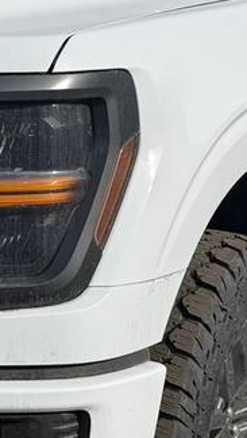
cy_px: 190
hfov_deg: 11.2
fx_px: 1198
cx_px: -146
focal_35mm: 103
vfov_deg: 20.7
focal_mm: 6.76
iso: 80
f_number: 1.78
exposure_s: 1/6711
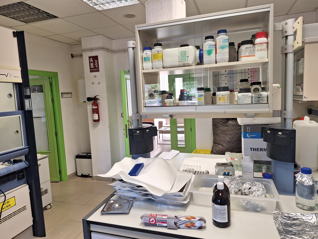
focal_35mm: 23
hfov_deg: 73.9
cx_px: 159
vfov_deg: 58.9
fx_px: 211
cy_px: 120
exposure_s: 1/50
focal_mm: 5.54
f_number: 1.8
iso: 40
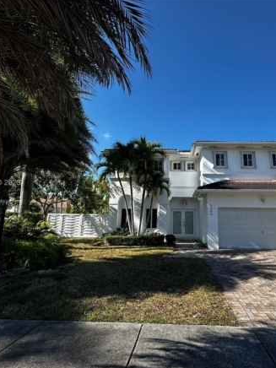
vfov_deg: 84.7
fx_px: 202
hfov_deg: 67.6
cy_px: 183
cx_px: 173
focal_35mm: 19
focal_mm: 2.22
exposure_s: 1/1276
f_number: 2.2
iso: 50
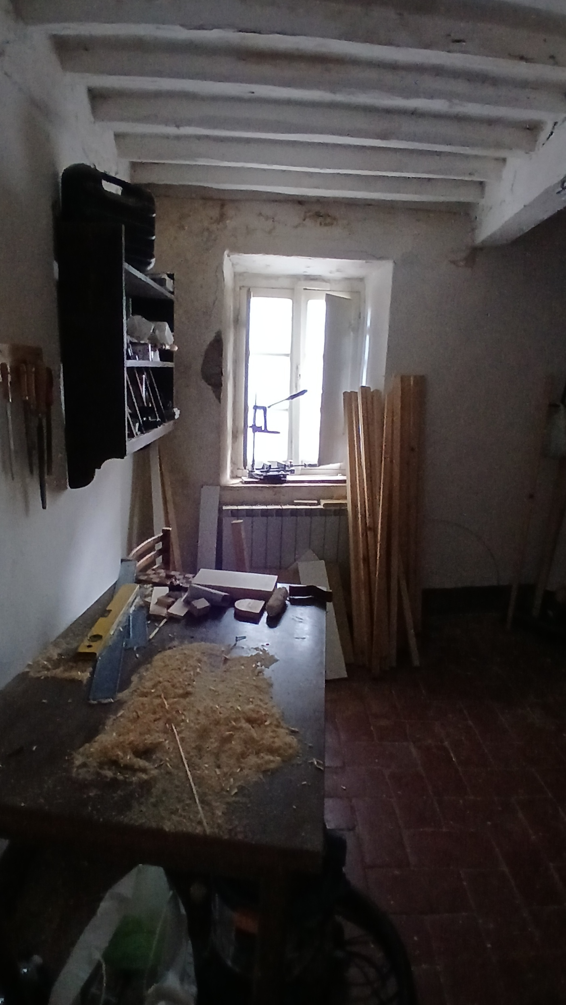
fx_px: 507
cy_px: 496
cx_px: 265
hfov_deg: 58.3
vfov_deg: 89.6
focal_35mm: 19
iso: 800
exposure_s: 1/16.7
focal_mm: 1.4
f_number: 2.2
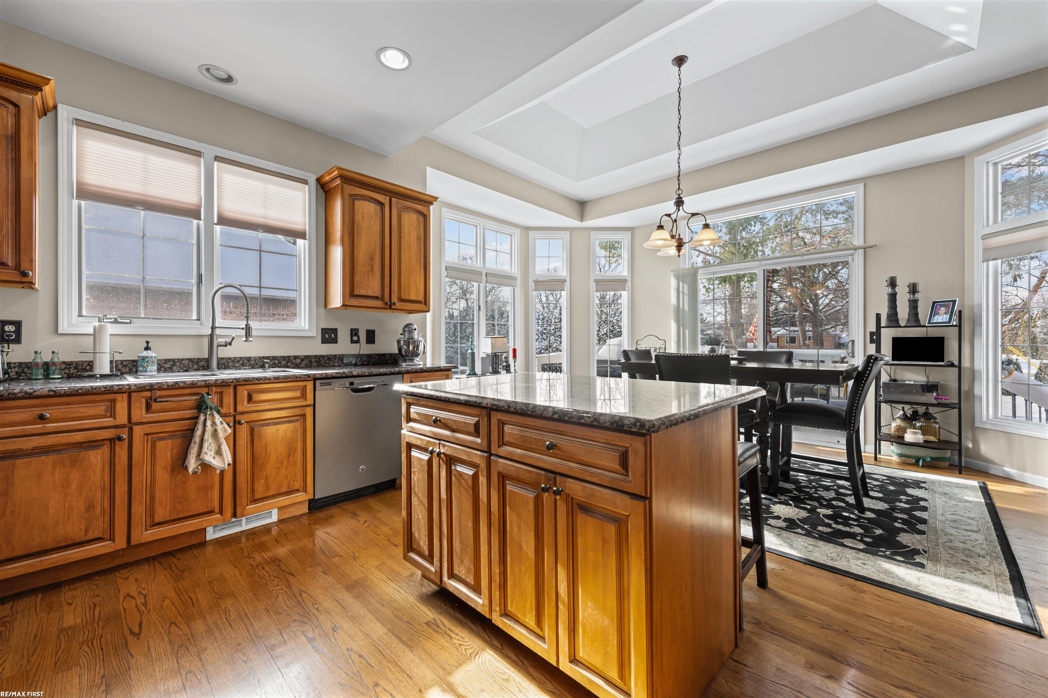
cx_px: 524
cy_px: 349
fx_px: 407
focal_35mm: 14
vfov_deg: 81.2
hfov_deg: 104.3
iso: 400
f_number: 10
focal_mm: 14
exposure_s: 1/8
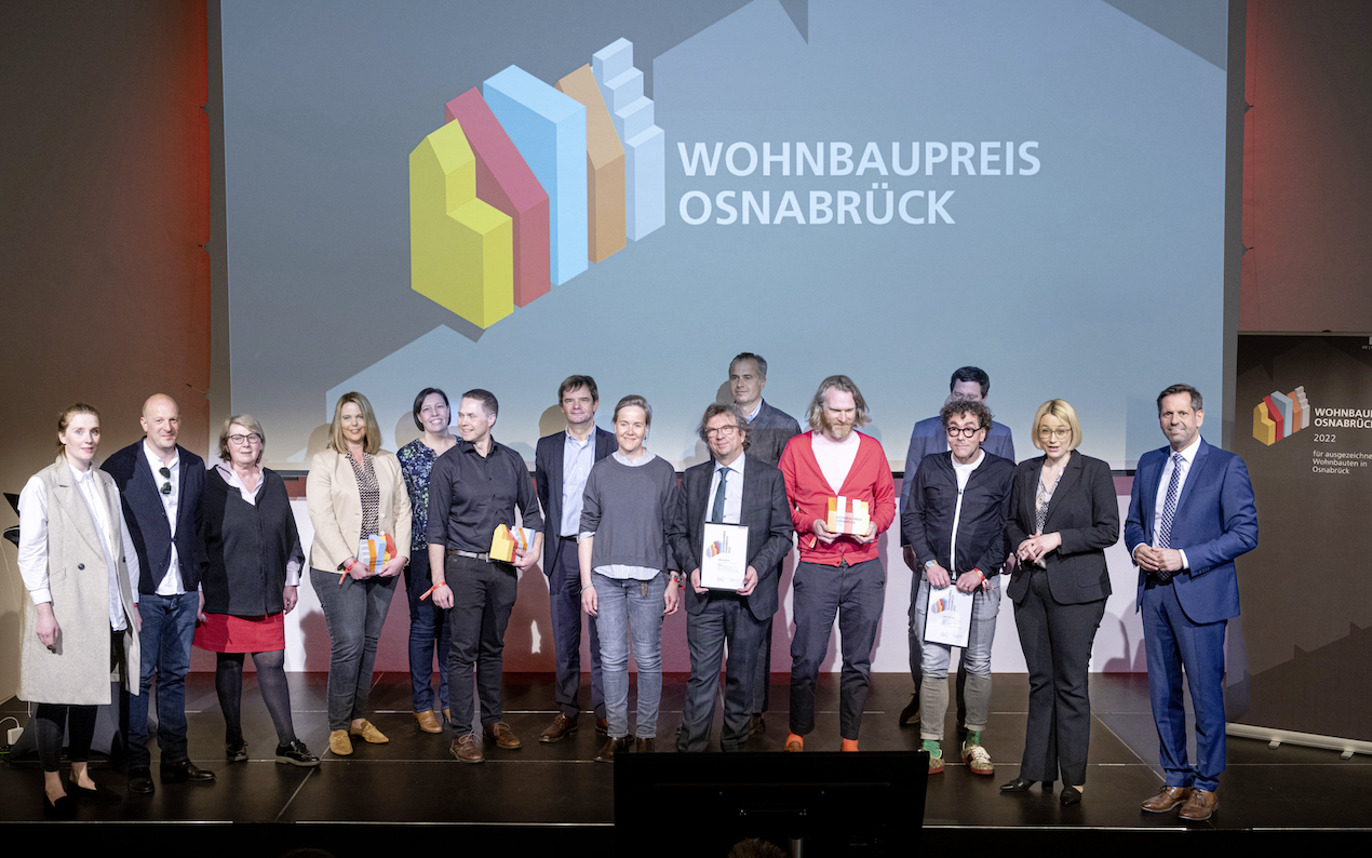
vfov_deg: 33.6
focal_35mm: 38
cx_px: 683
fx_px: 1421
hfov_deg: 51.5
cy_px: 411
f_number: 5.6
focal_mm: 37
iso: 800
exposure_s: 1/100
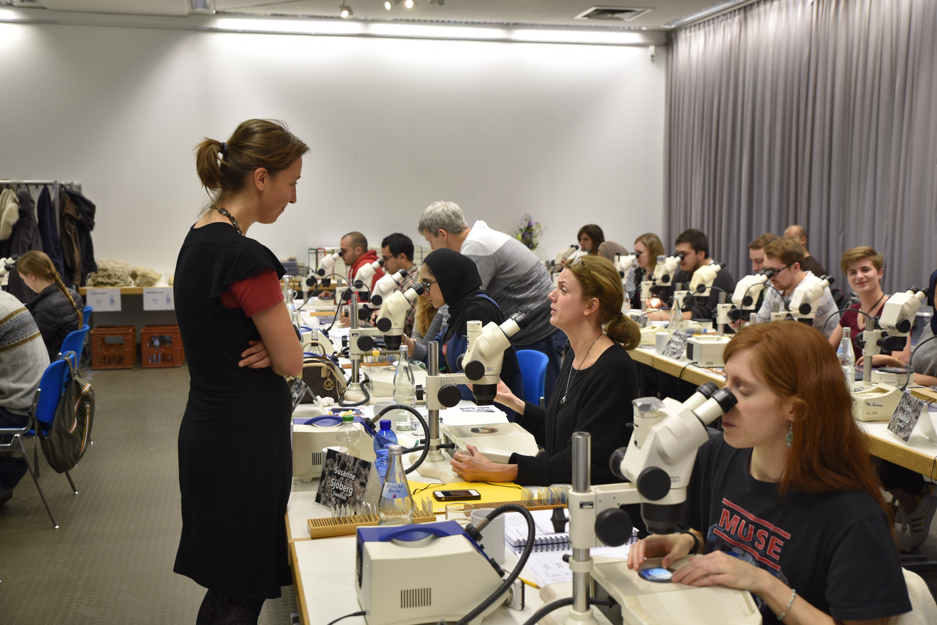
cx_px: 468
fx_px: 1041
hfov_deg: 48.4
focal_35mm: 40
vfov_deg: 33.4
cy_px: 312
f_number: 4
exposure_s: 1/60
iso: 560
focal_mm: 40
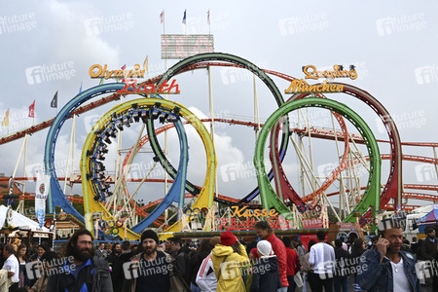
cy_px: 146
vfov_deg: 36.9
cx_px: 219
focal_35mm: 36
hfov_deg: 53.1
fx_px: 438
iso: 200
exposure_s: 1/250
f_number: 5.6
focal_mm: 24
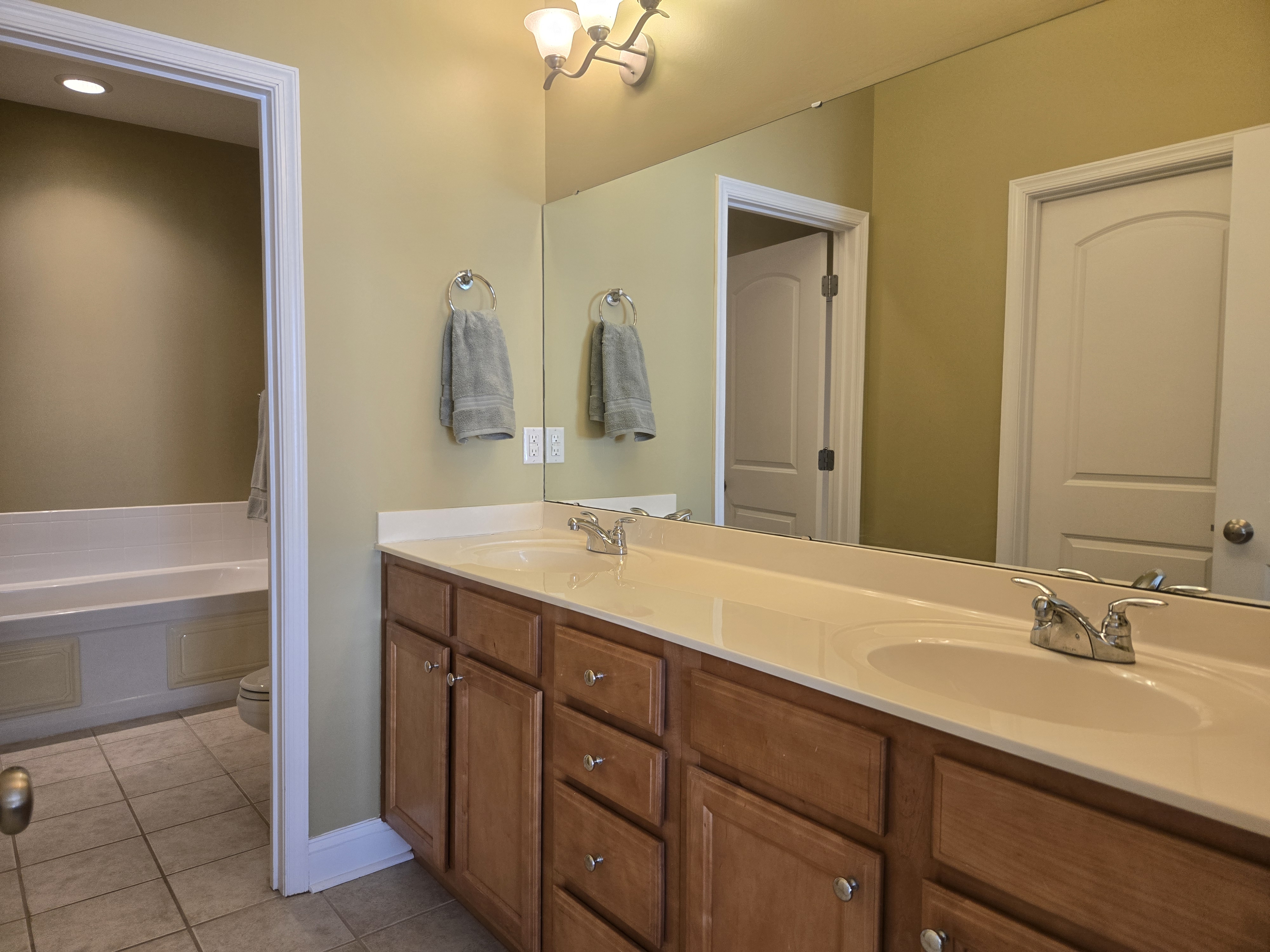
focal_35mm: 23
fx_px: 844
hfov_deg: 73.9
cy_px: 476
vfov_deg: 58.9
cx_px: 635
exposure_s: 1/120
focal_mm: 5.4
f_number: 1.8
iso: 160
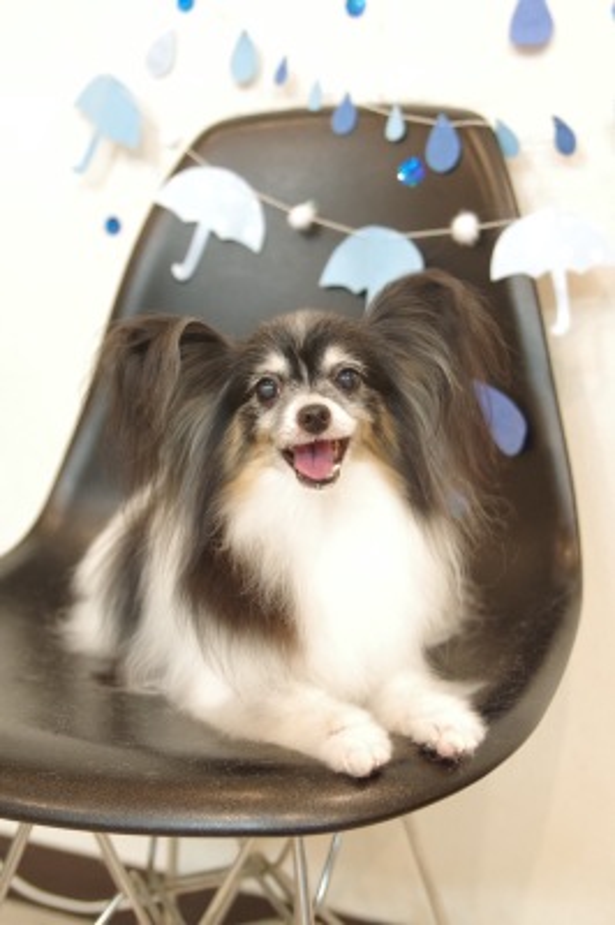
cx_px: 308
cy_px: 462
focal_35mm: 49
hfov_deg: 27.5
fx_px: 1258
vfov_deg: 40.4
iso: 1600
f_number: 2.8
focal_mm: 33
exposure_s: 1/60
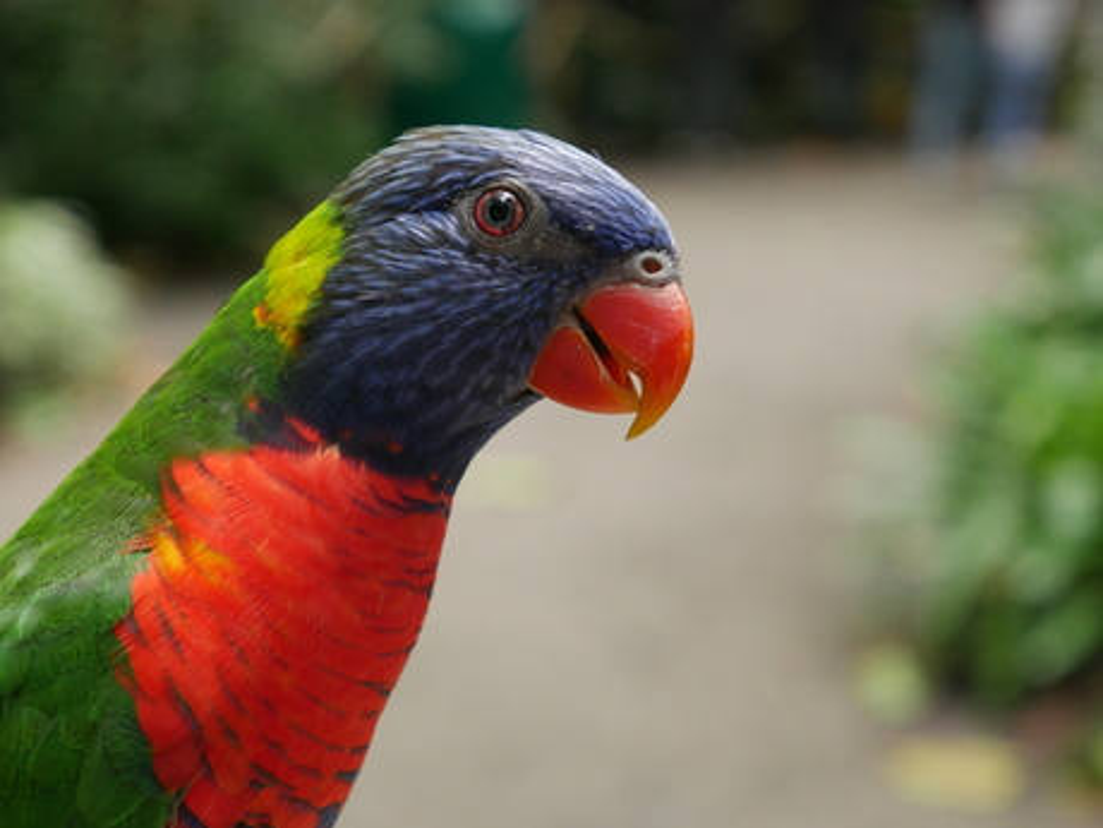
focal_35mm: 84
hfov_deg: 23.3
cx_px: 552
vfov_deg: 17.6
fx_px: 2677
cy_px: 414
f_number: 5.6
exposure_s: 1/125
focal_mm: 42
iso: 1250
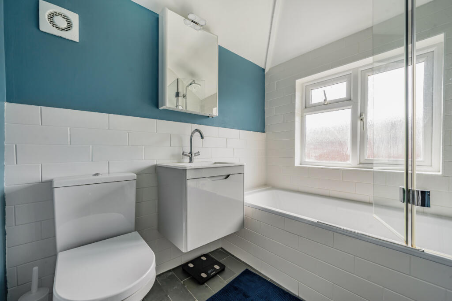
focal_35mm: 14
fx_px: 176
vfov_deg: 81.2
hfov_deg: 104.2
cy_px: 150
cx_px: 226
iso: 100
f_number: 8
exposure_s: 1/15
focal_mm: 14
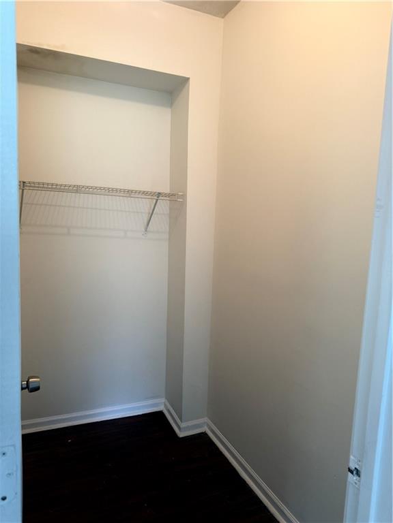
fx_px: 363
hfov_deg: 56.8
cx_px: 196
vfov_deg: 71.6
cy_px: 262
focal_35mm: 24
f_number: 1.78
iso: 250
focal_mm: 6.76
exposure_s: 1/60
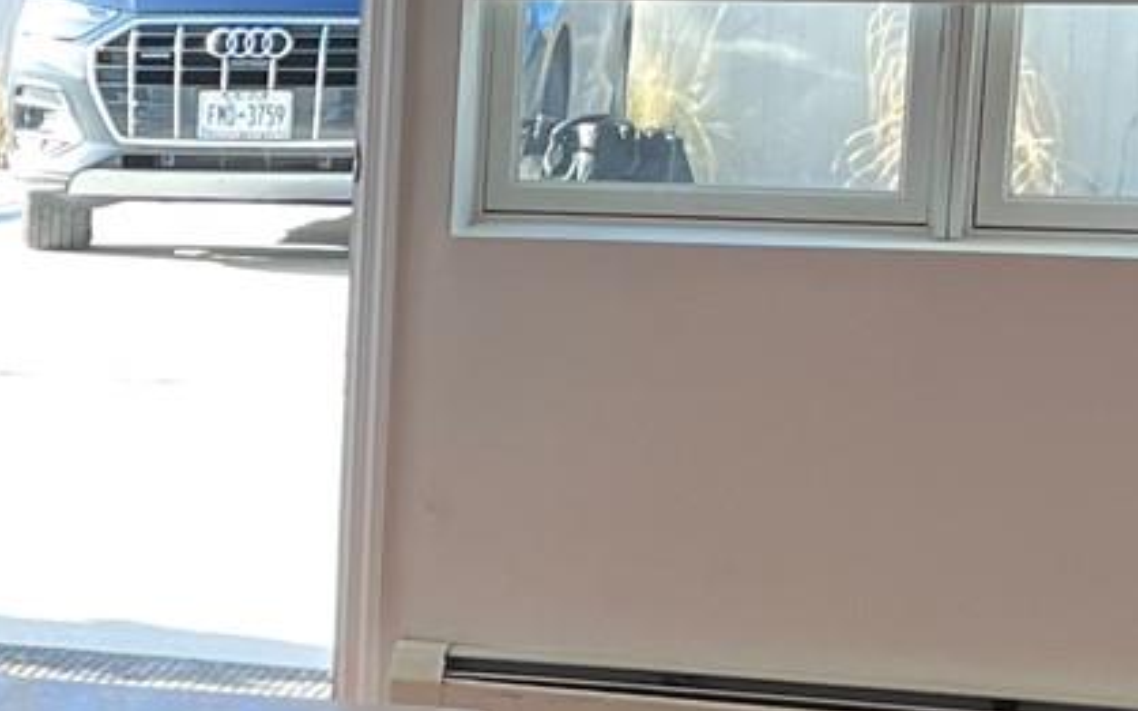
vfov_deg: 9.6
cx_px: -544
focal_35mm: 135
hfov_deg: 14.5
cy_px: 771
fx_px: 4186
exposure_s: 1/120
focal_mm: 5.1
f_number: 1.6
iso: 50
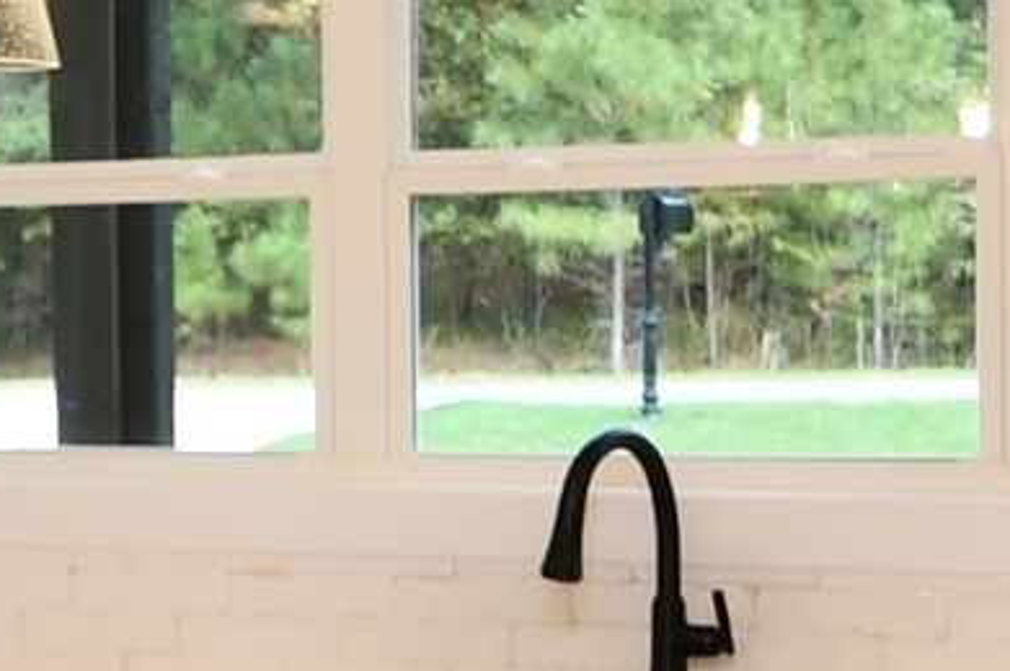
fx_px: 3308
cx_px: -532
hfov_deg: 15.9
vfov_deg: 11.6
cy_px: 410
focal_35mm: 118
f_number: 4
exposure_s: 1/60
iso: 200
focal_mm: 10
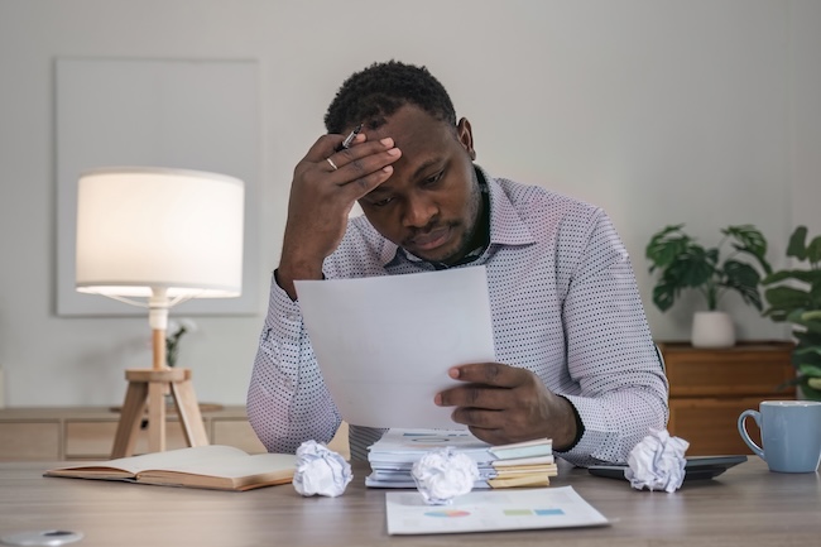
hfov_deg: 39.6
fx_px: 1140
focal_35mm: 50
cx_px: 410
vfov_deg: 27.0
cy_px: 274
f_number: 2.8
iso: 640
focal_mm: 33.2
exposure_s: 1/250
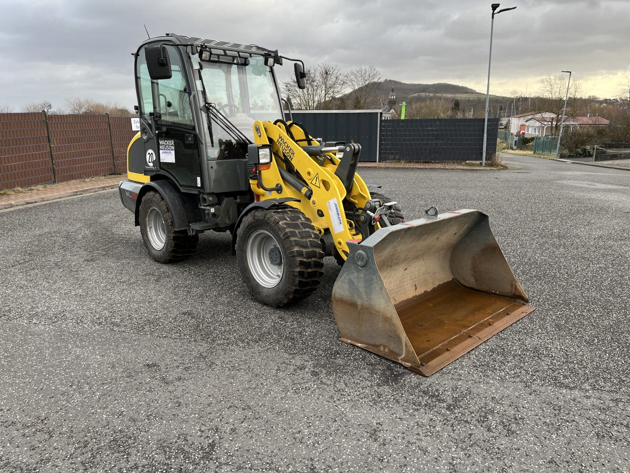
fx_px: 473
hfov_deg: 67.3
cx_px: 315
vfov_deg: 53.1
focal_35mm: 26
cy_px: 236
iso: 50
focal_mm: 5.1
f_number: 1.6
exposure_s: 1/384
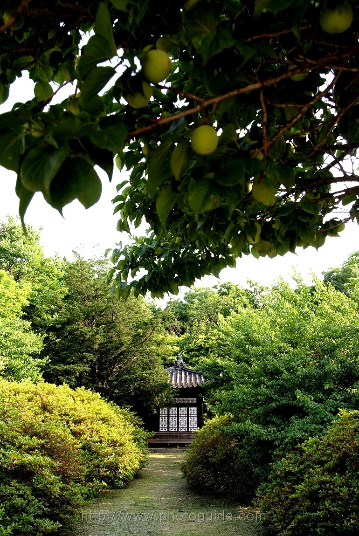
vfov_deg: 61.9
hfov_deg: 43.7
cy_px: 268
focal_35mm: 30
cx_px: 180
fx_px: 447
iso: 125
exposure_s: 1/20
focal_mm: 20
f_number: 11
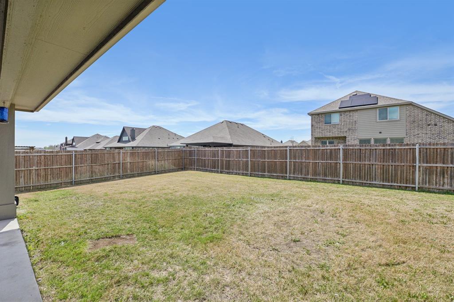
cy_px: 151
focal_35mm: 15
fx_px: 189
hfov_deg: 100.4
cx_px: 227
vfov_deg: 77.3
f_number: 8
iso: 400
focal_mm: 15
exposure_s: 1/1250
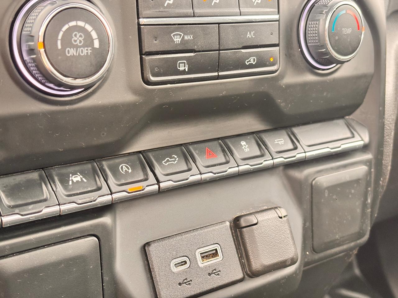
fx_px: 598
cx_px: 199
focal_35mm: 52
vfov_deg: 28.0
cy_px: 149
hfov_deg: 36.8
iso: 160
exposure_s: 1/42
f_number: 1.6
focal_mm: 5.96
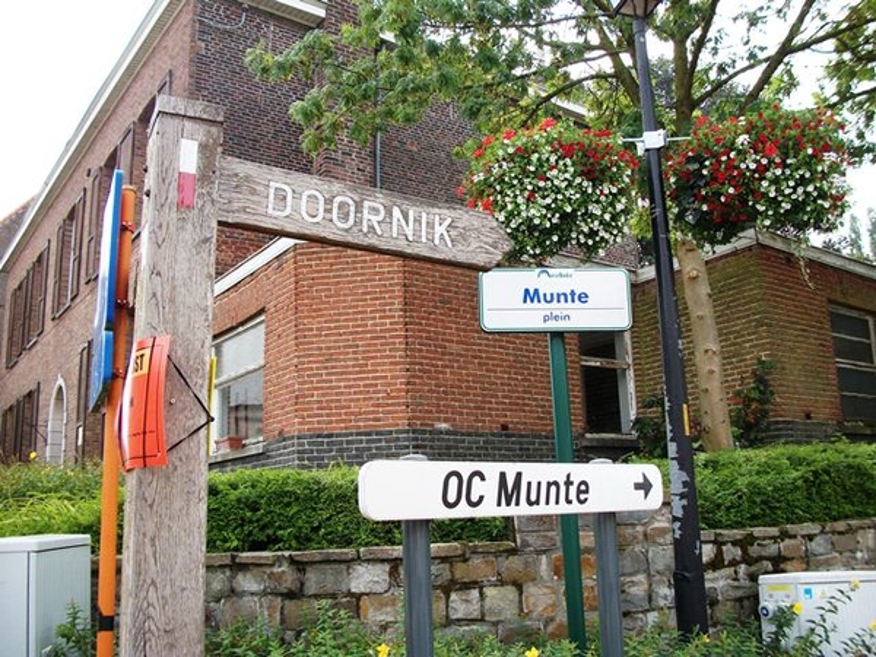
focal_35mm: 32
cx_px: 438
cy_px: 328
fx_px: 810
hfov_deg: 56.8
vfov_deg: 44.2
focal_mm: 5.7
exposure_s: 1/400
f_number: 2.9
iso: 80
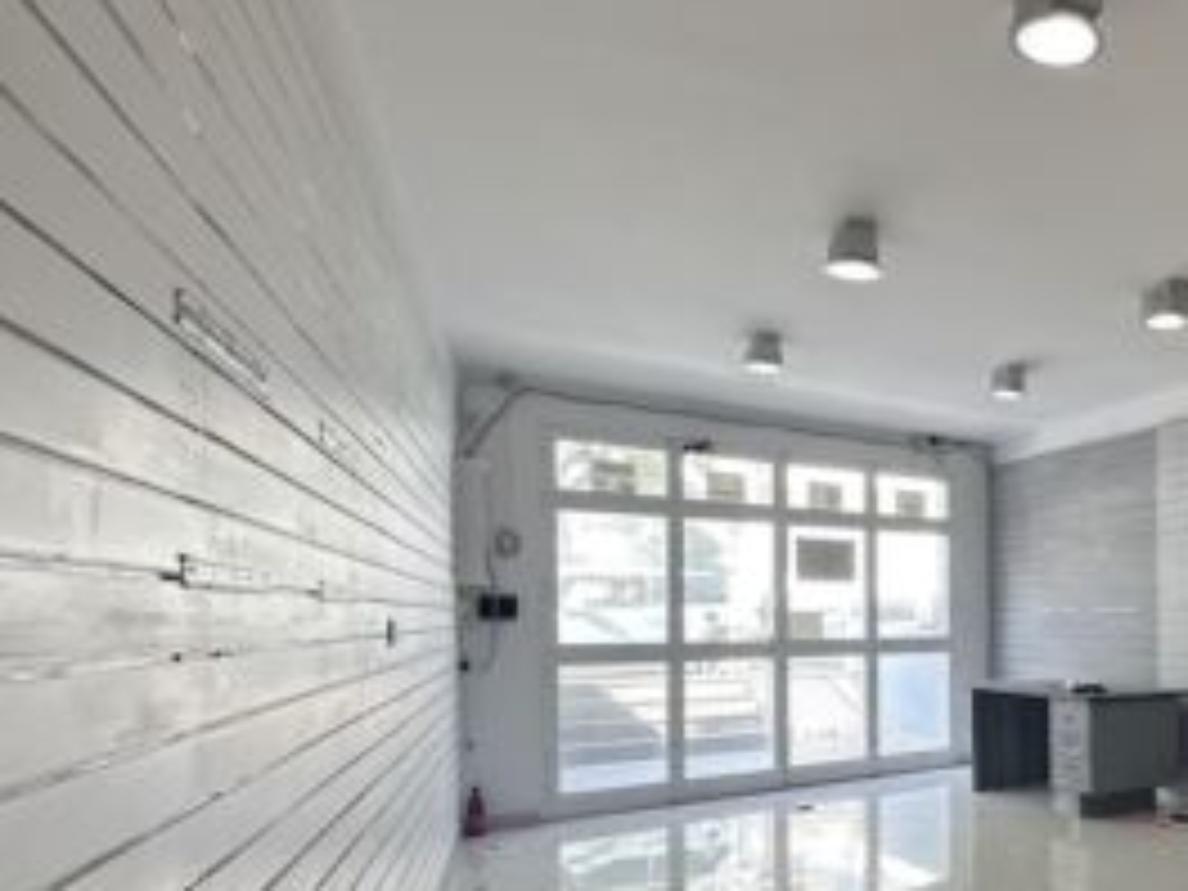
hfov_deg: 48.7
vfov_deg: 44.5
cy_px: 621
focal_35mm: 31
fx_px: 1064
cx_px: 1170
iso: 64
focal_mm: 2.22
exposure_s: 1/100
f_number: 2.2
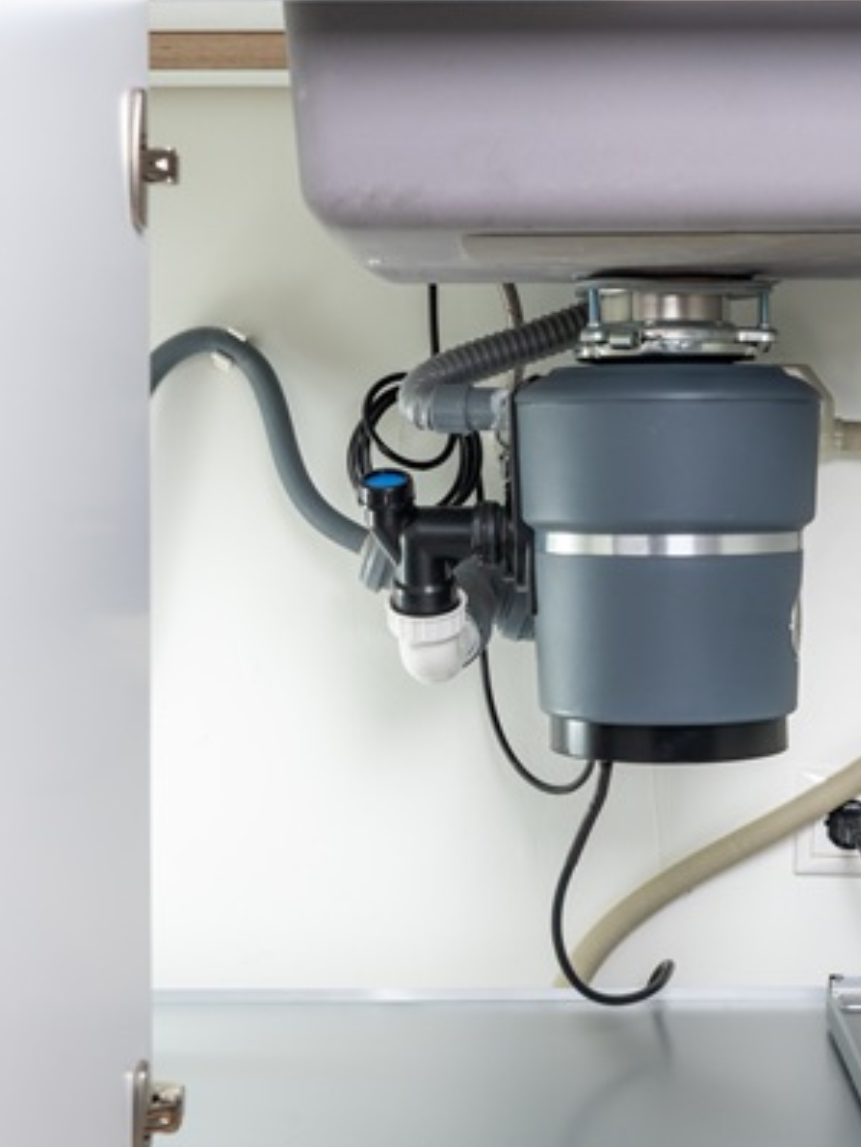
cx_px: 572
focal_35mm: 61
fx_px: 2022
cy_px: 572
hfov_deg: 23.9
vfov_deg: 31.7
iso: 400
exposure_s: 1/100
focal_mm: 42
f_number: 9
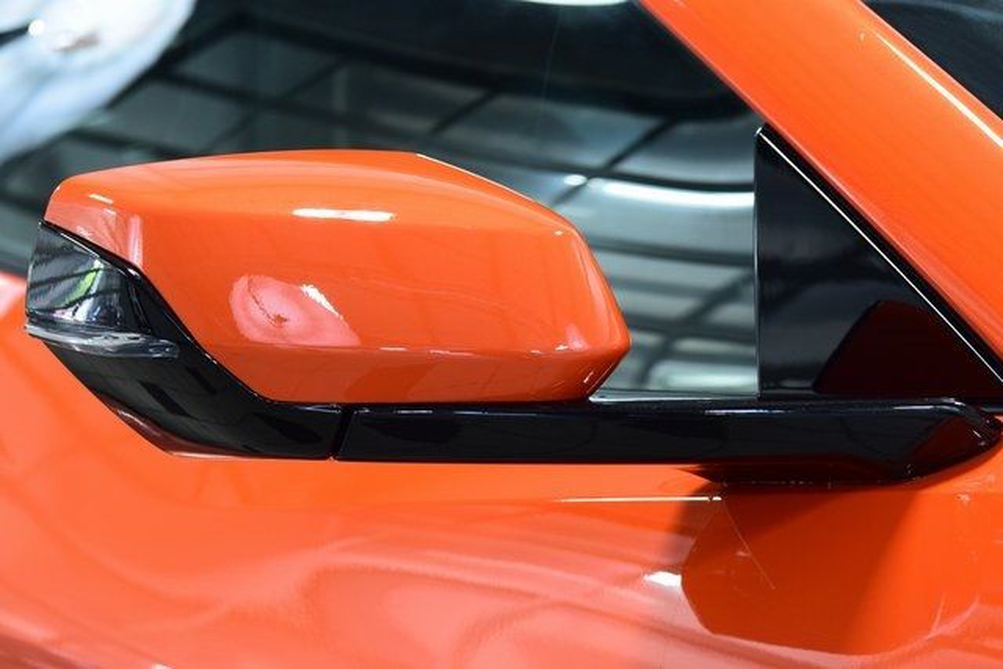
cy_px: 334
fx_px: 2926
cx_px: 502
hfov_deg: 19.5
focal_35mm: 105
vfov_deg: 13.0
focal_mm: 70
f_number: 7.1
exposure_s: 1/30
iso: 1250
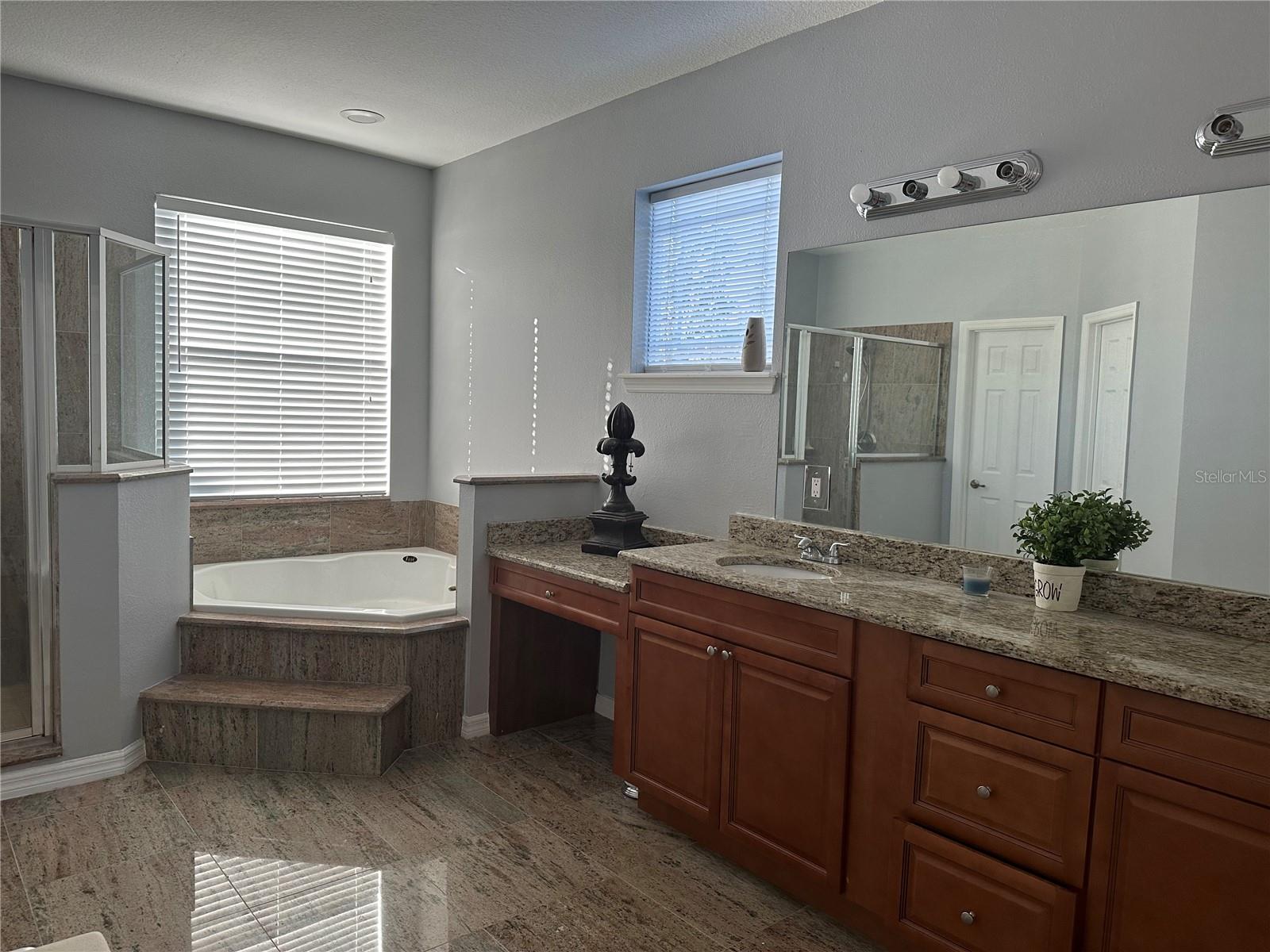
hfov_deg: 71.6
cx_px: 635
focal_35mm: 24
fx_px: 881
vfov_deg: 56.8
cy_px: 476
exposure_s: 1/120
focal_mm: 6.86
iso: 160
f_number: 1.78
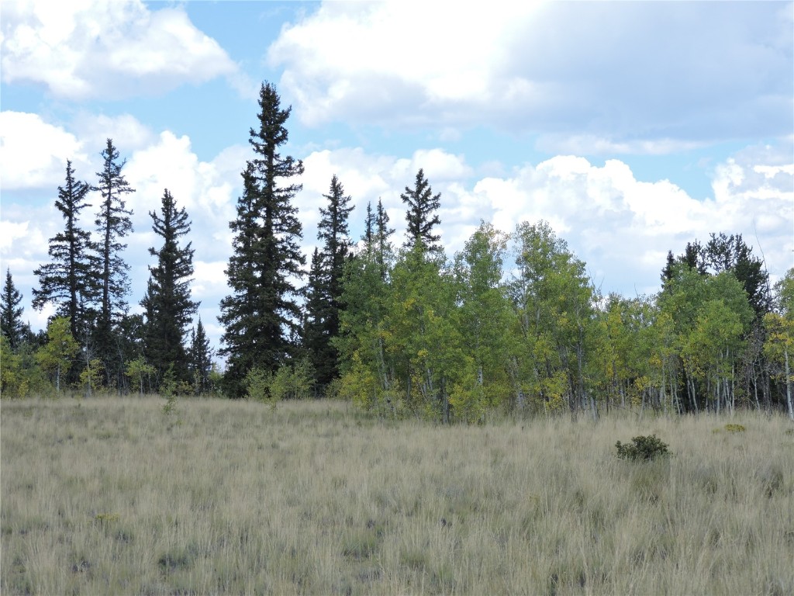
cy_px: 298
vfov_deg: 16.4
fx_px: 2064
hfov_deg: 21.8
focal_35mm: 90
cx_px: 397
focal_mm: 16.1
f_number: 4.1
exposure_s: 1/400
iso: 100
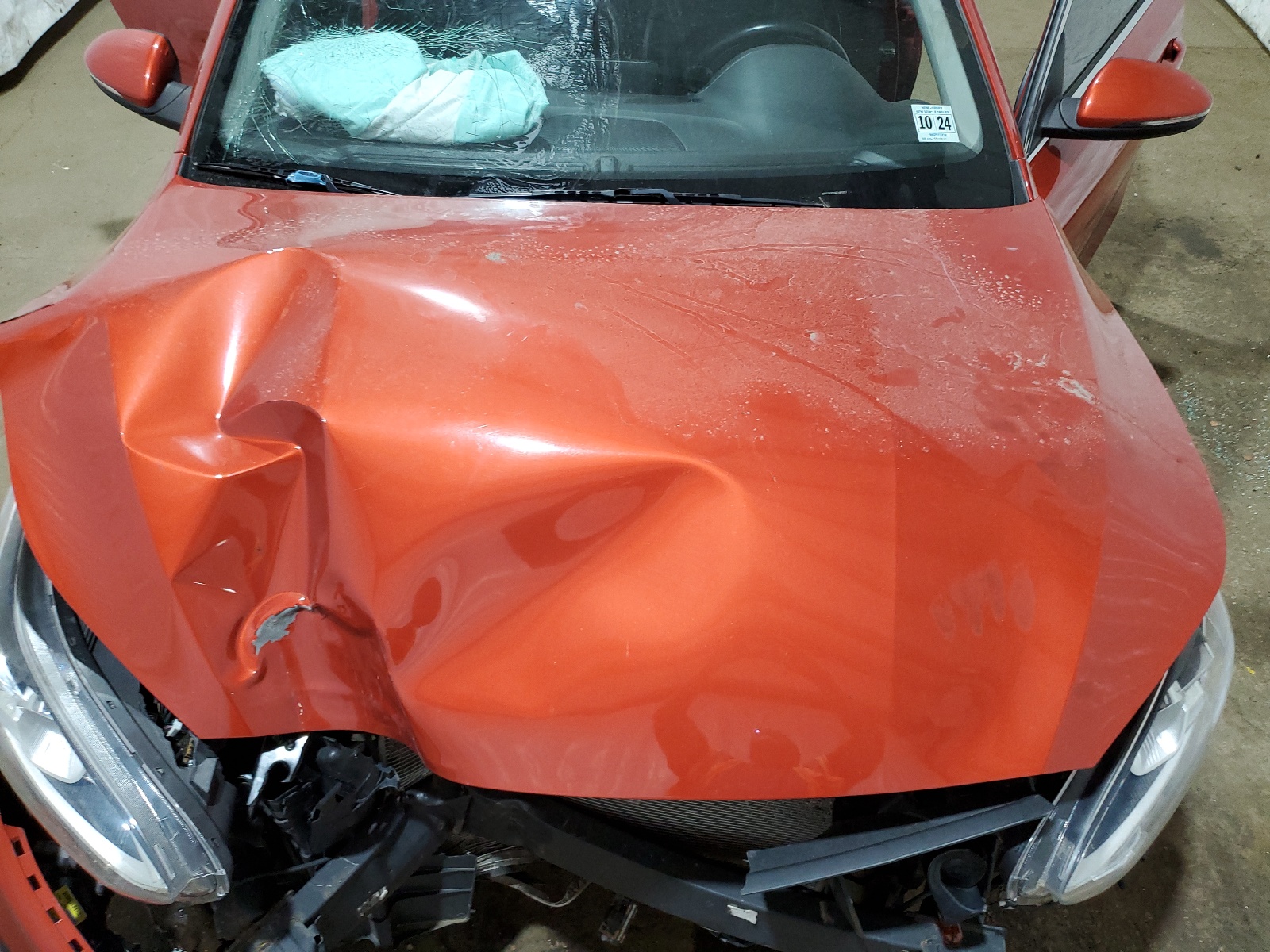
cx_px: 635
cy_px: 476
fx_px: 954
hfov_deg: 67.3
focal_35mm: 26
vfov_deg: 53.1
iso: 154
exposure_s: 1/60.2
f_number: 1.5
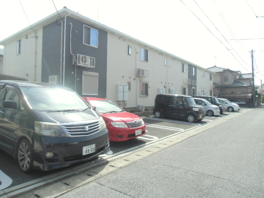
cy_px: 99
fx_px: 183
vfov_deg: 56.8
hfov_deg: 71.6
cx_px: 132
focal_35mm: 24
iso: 64
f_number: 3
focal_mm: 4.24
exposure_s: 1/400
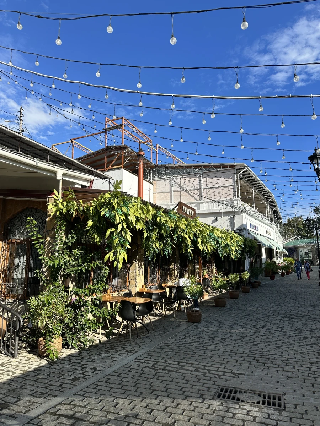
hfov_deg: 56.8
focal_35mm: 24
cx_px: 160
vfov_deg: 71.6
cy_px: 213
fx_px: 296
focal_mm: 6.86
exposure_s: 1/3861
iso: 80
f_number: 1.78
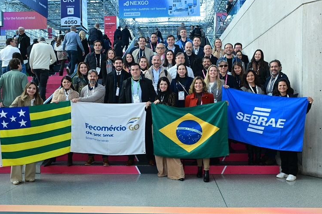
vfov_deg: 39.9
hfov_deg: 57.2
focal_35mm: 33
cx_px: 158
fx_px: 295
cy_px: 106
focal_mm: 32
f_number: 10
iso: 1600
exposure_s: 1/60
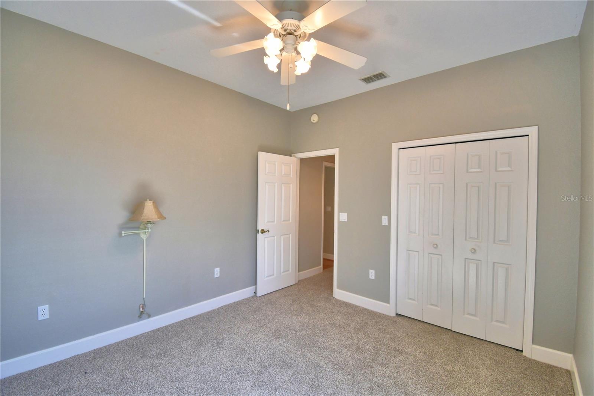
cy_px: 198
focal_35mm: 15
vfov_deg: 77.3
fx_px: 247
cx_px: 297
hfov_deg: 100.4
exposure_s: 1/125
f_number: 4.5
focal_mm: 10
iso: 360
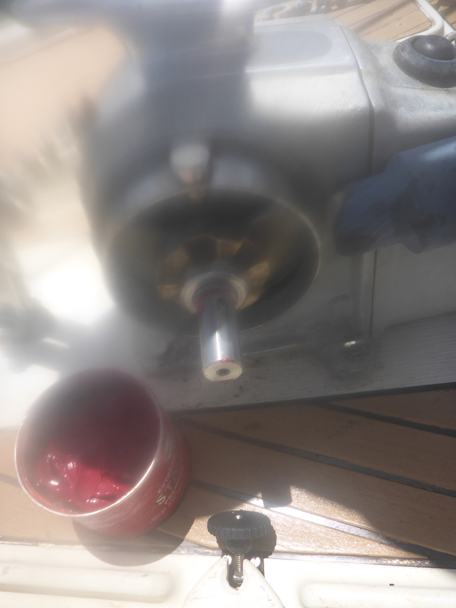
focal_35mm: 28
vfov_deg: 63.4
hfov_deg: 49.7
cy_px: 304
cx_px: 228
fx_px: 492
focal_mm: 4.9
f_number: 3.3
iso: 100
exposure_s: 1/1000
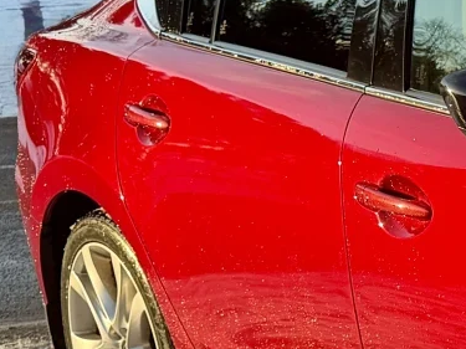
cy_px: 374
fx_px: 1655
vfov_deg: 11.9
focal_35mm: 123
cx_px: 1002
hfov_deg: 13.2
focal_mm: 6.76
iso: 80
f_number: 1.78
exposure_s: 1/649
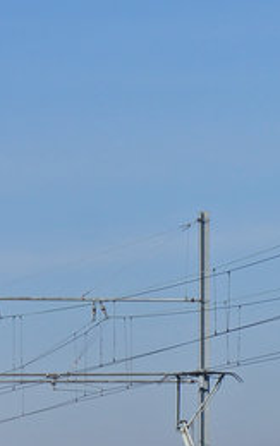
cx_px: 644
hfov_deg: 5.2
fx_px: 3001
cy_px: 311
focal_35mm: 246
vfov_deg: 8.5
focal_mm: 35
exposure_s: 1/800
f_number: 8
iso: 250
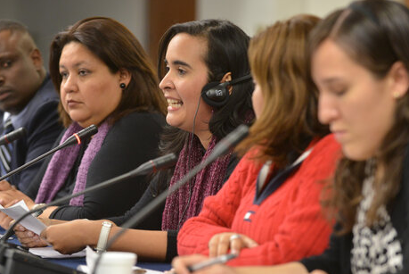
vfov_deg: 7.1
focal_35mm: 195
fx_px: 2217
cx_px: 179
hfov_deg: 10.5
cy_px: 152
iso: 1600
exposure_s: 1/60
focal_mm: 140
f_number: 3.5
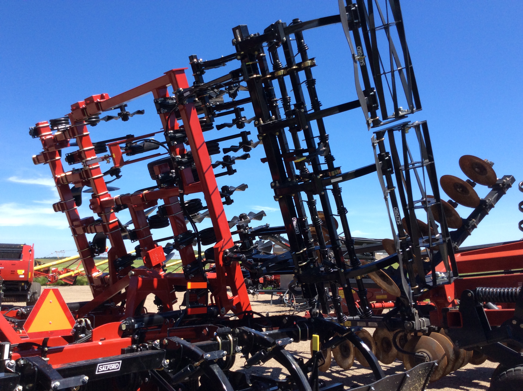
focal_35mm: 32
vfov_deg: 44.1
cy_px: 196
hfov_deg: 56.9
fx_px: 483
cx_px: 262
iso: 32
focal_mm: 3.3
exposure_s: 1/907
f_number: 2.4
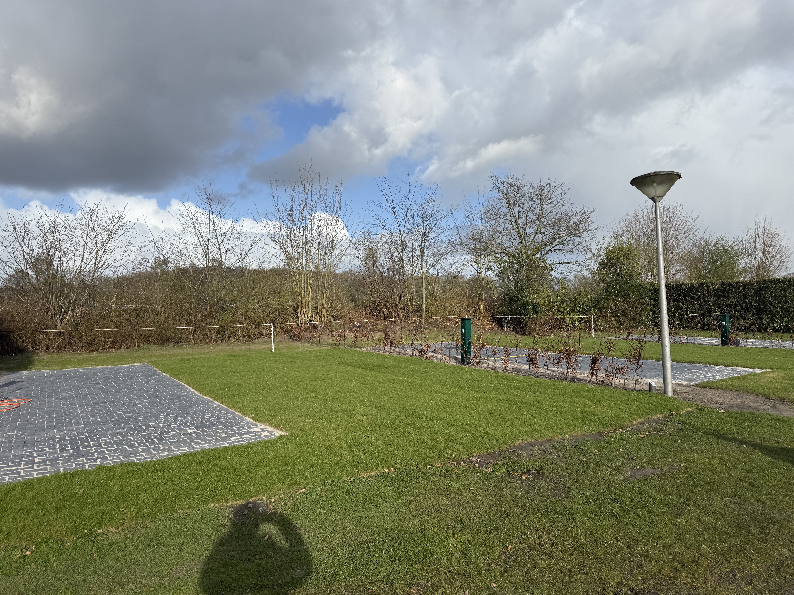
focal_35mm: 24
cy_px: 298
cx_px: 397
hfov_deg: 71.6
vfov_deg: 56.8
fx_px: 550
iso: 80
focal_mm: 6.76
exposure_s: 1/4975
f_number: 1.78
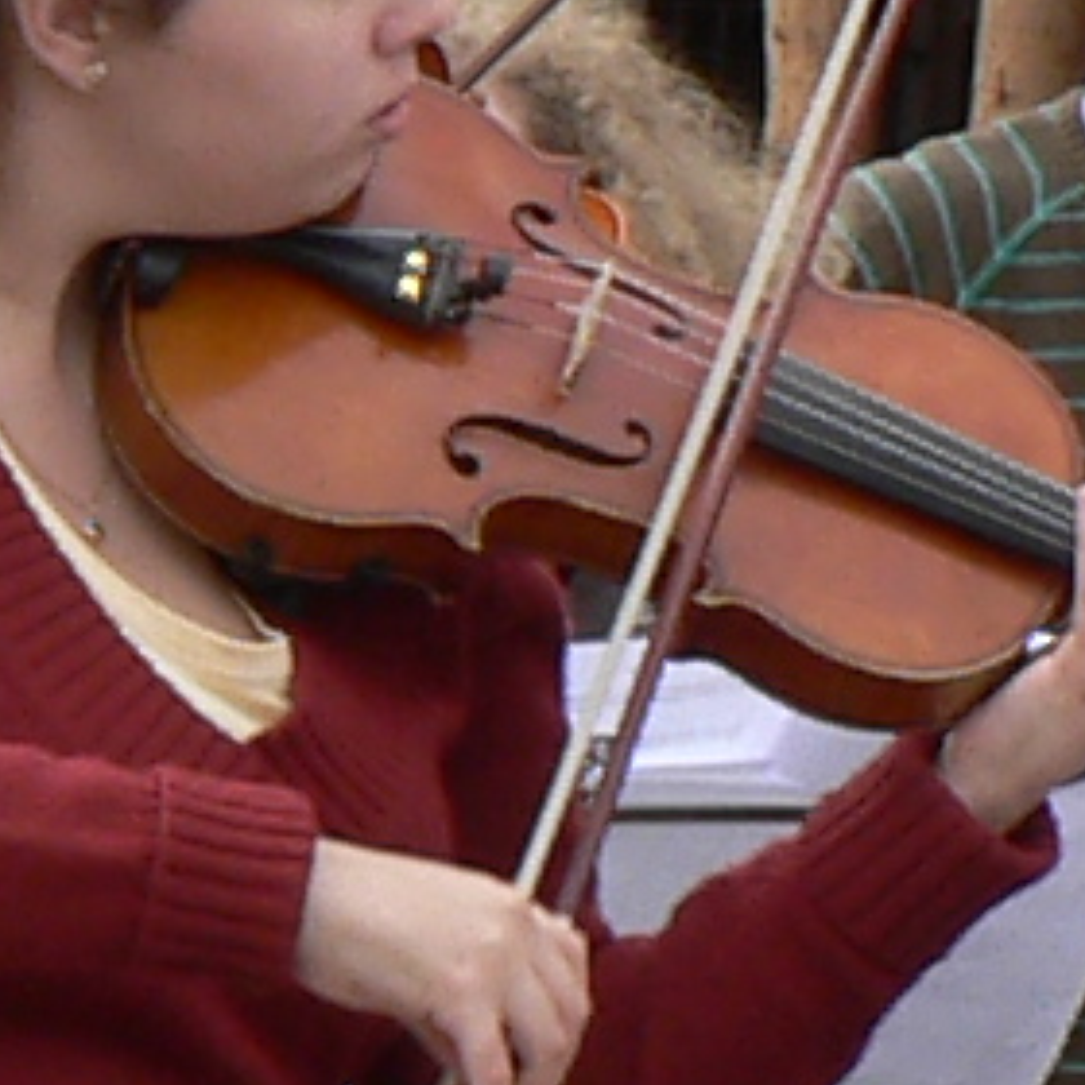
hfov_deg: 3.7
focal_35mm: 469
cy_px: 604
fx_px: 16631
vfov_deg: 3.7
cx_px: 267
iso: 80
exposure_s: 1/80
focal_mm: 9.6
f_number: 4
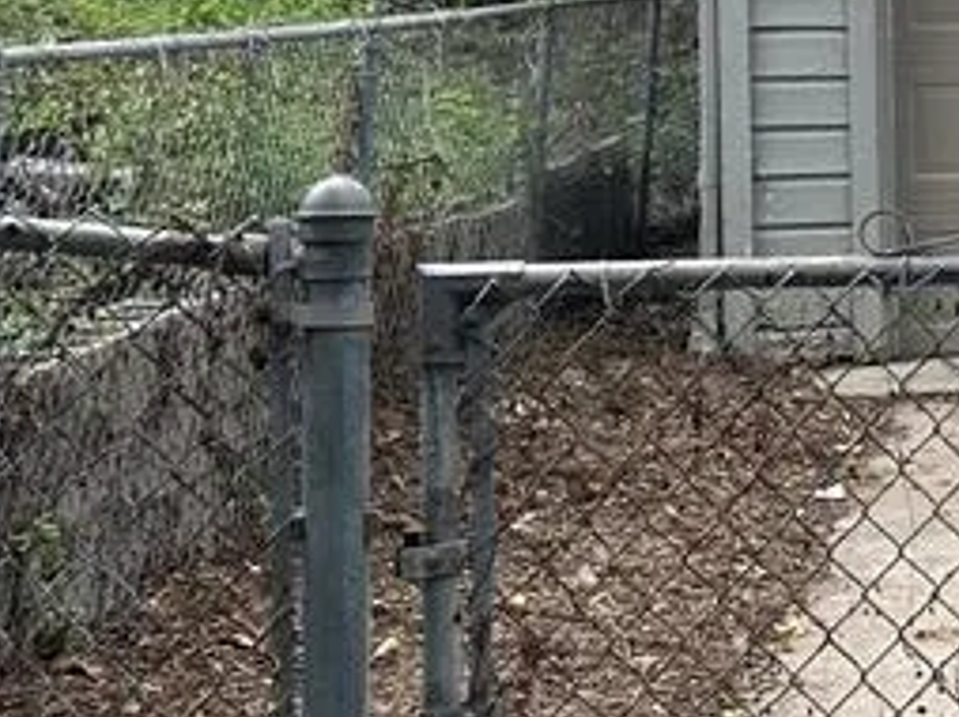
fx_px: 2906
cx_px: 1854
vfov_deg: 13.9
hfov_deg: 15.4
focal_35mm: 105
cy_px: 8
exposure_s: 1/398
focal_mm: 5.7
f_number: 1.5
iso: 50
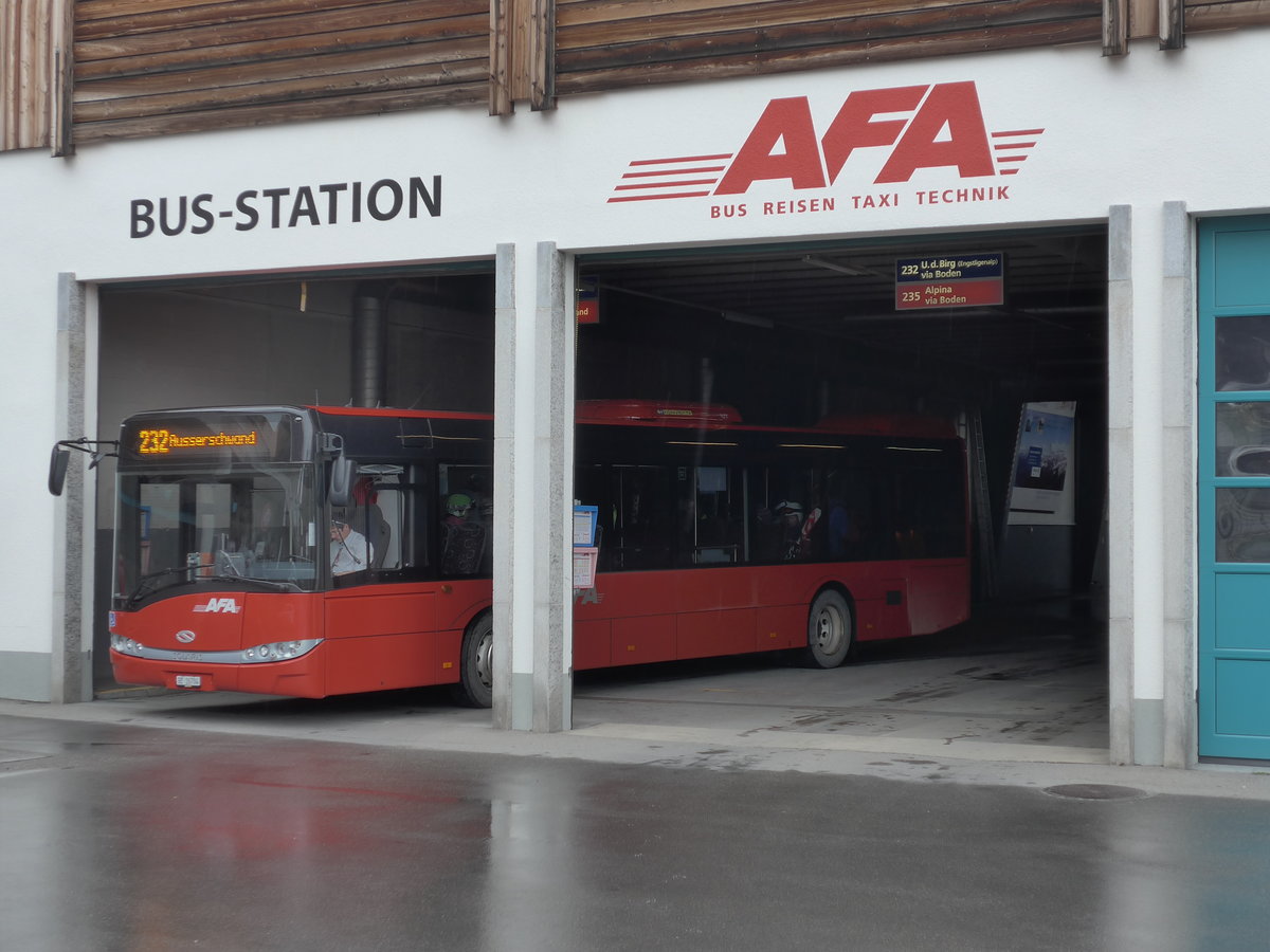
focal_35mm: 62
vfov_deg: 23.7
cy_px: 476
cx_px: 635
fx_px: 2275
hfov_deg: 31.2
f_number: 3.7
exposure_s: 1/200
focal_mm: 12.7
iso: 160
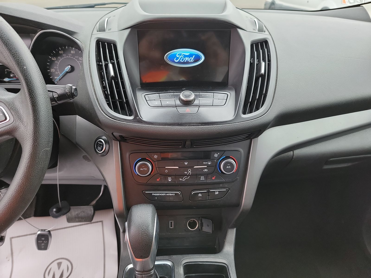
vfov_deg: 56.8
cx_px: 186
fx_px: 257
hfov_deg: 71.6
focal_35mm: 24
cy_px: 139
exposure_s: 1/59
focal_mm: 6.7
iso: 105
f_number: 1.8
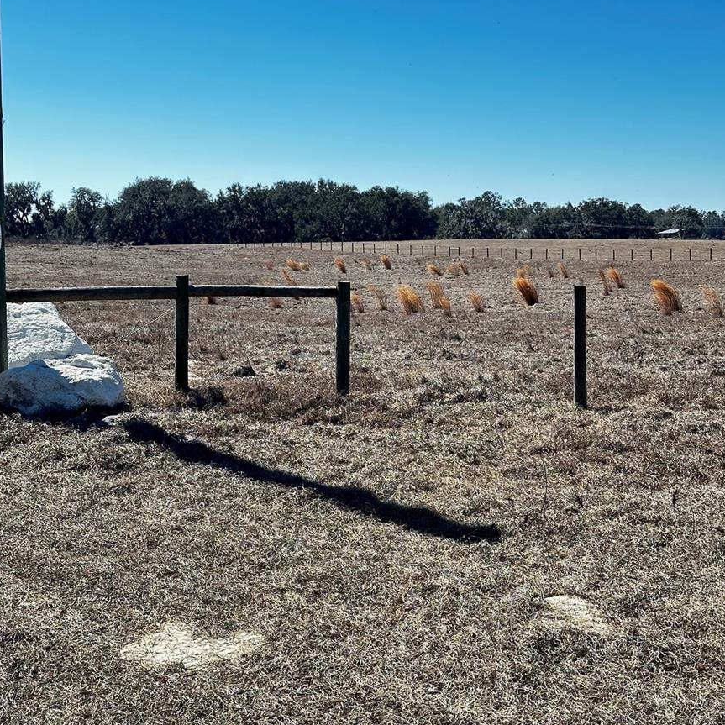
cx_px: 374
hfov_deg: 29.1
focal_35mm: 59
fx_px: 1398
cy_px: 302
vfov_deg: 29.0
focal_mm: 6.86
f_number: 1.78
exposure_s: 1/1517
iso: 64
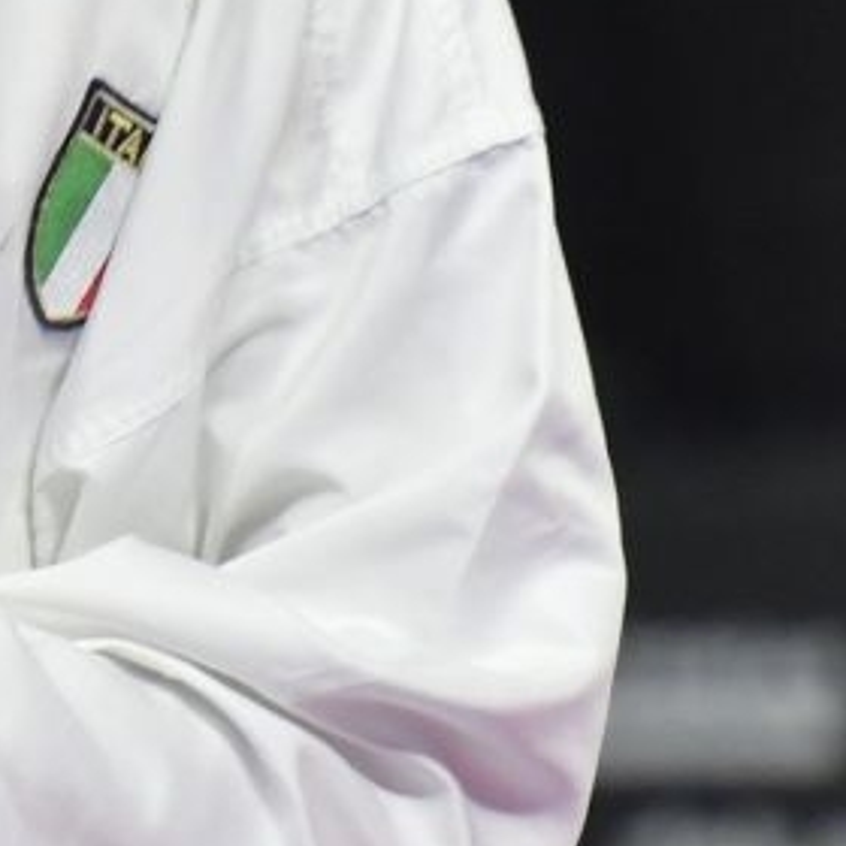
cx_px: -1402
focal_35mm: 2293
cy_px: 224
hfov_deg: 0.8
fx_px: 63402
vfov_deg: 0.8
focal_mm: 280
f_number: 4
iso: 1250
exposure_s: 1/400
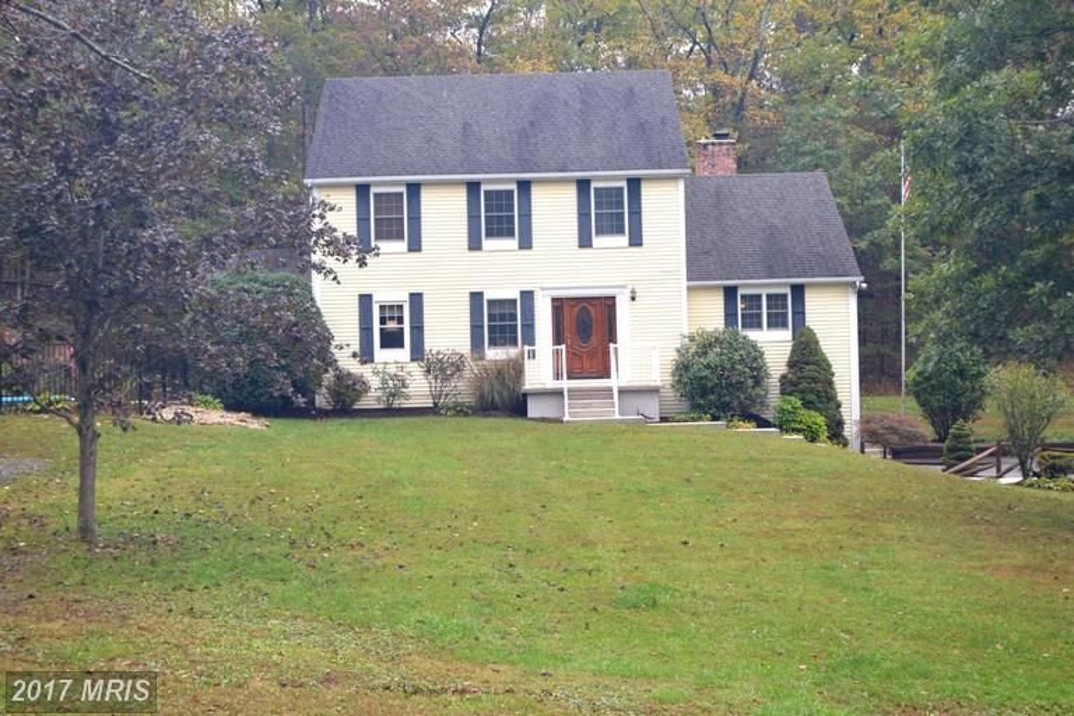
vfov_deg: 22.6
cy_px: 358
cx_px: 537
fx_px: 1790
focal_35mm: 60
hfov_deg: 33.4
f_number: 5.6
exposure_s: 1/125
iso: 220
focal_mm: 40
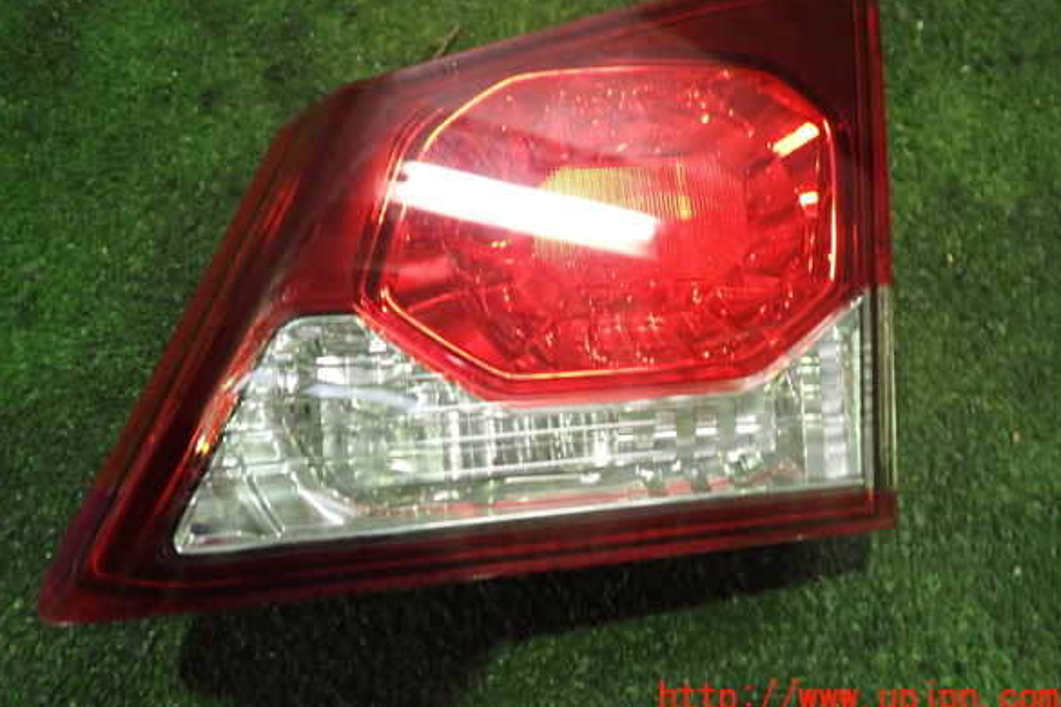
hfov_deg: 58.7
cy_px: 314
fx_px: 943
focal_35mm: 32
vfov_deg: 41.1
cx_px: 524
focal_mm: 5.4
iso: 640
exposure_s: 1/30
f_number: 2.3
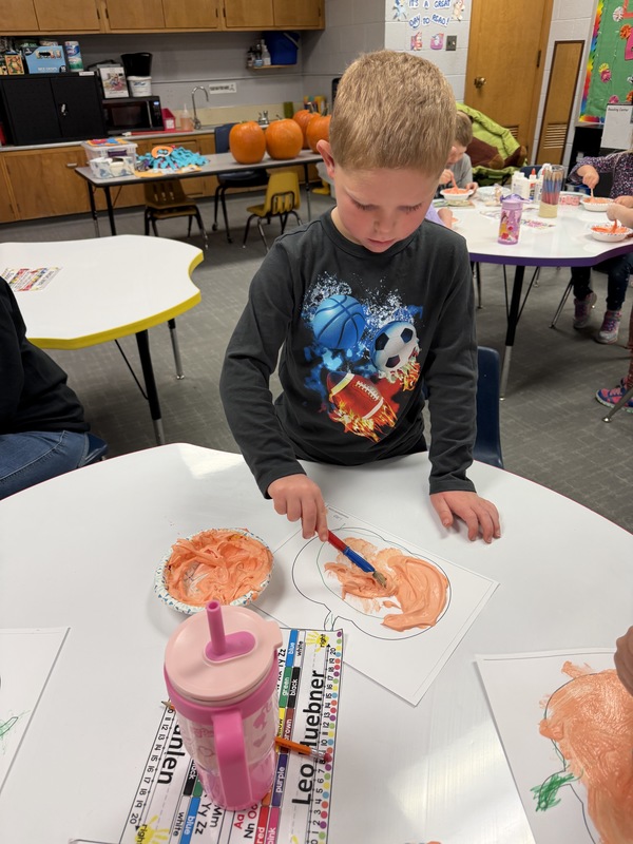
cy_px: 422
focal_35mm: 24
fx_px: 585
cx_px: 316
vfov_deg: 71.6
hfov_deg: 56.8
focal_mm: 6.76
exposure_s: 1/120
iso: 125
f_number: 1.78
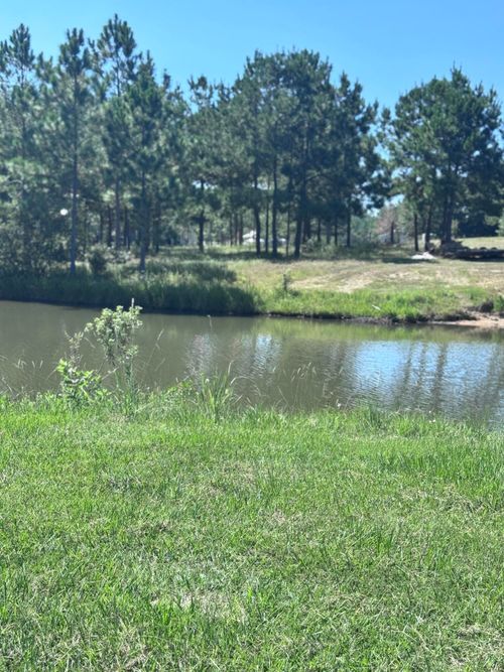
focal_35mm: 48
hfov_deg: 30.3
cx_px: 252
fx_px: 932
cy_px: 336
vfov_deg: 39.7
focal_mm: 6.76
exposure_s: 1/2179
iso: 64
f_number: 1.78
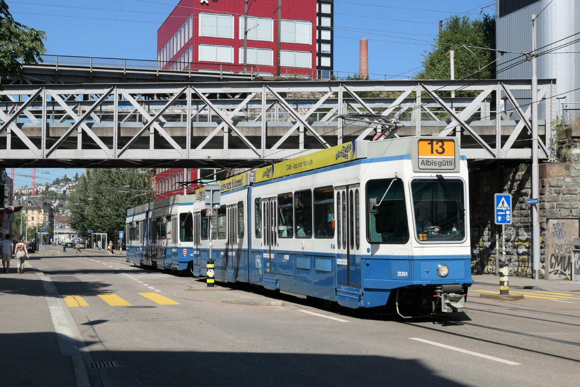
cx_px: 290
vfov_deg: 29.2
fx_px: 741
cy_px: 194
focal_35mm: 46
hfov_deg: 42.8
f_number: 6.3
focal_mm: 16.7
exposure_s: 1/800
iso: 200
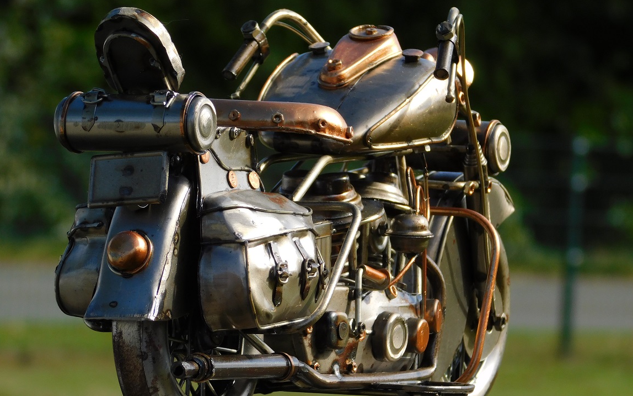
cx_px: 316
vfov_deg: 4.6
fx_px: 4881
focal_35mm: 283
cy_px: 219
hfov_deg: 7.4
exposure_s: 1/320
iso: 125
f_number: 5.7
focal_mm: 47.2
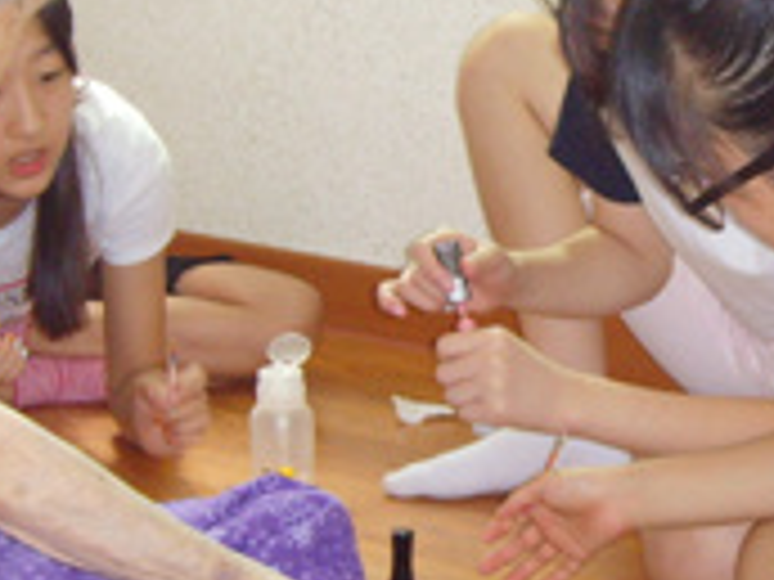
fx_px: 2281
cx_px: 513
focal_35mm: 102
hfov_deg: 19.2
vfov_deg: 14.5
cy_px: 270
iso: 200
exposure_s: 1/45
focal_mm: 6.6
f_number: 3.5
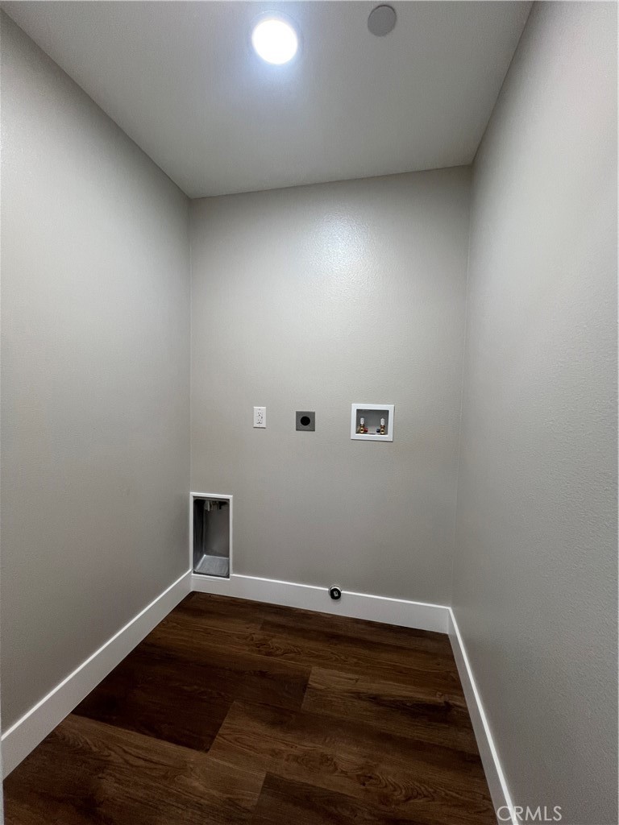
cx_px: 310
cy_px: 412
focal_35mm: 13
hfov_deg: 89.9
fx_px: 310
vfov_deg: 106.2
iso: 125
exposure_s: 1/120
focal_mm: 1.57
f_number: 1.8
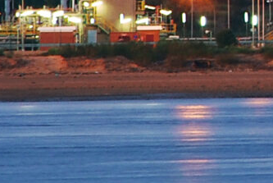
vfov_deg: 1.1
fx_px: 9187
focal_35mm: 1210
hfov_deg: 1.7
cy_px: -182
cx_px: 730
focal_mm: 105
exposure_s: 1.3
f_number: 10
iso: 160
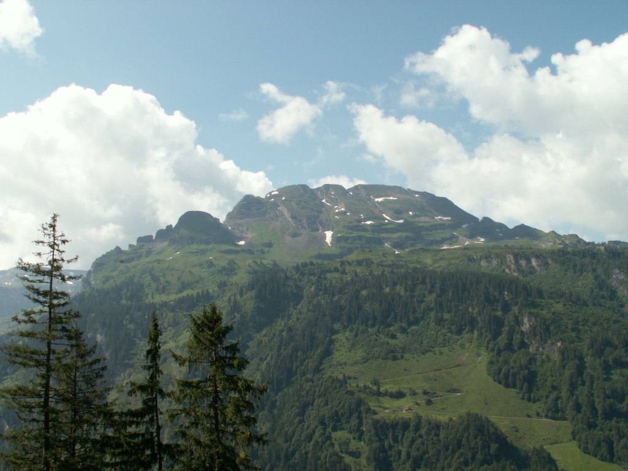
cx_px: 314
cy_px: 236
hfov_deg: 52.6
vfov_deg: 40.7
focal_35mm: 35
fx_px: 635
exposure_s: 1/200
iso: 50
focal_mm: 5.86
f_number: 6.3
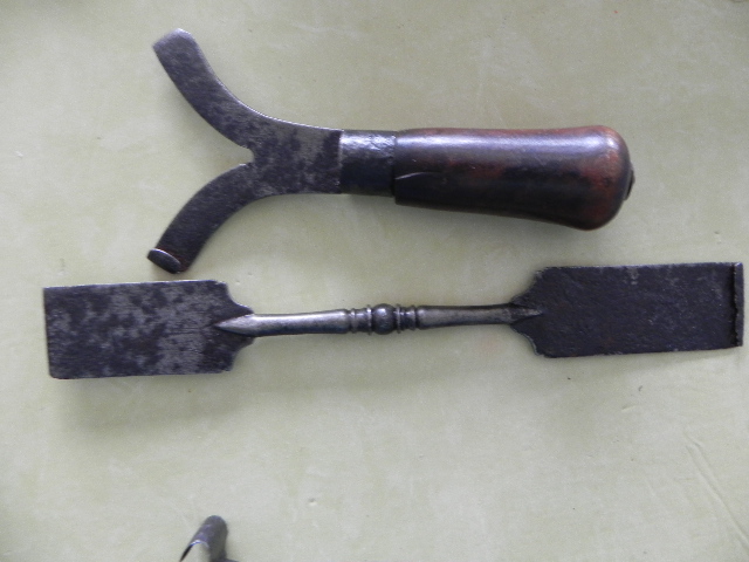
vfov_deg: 53.1
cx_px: 374
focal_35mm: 26
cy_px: 281
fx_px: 563
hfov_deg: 67.3
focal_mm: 4.6
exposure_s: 1/8
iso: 330
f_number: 2.8
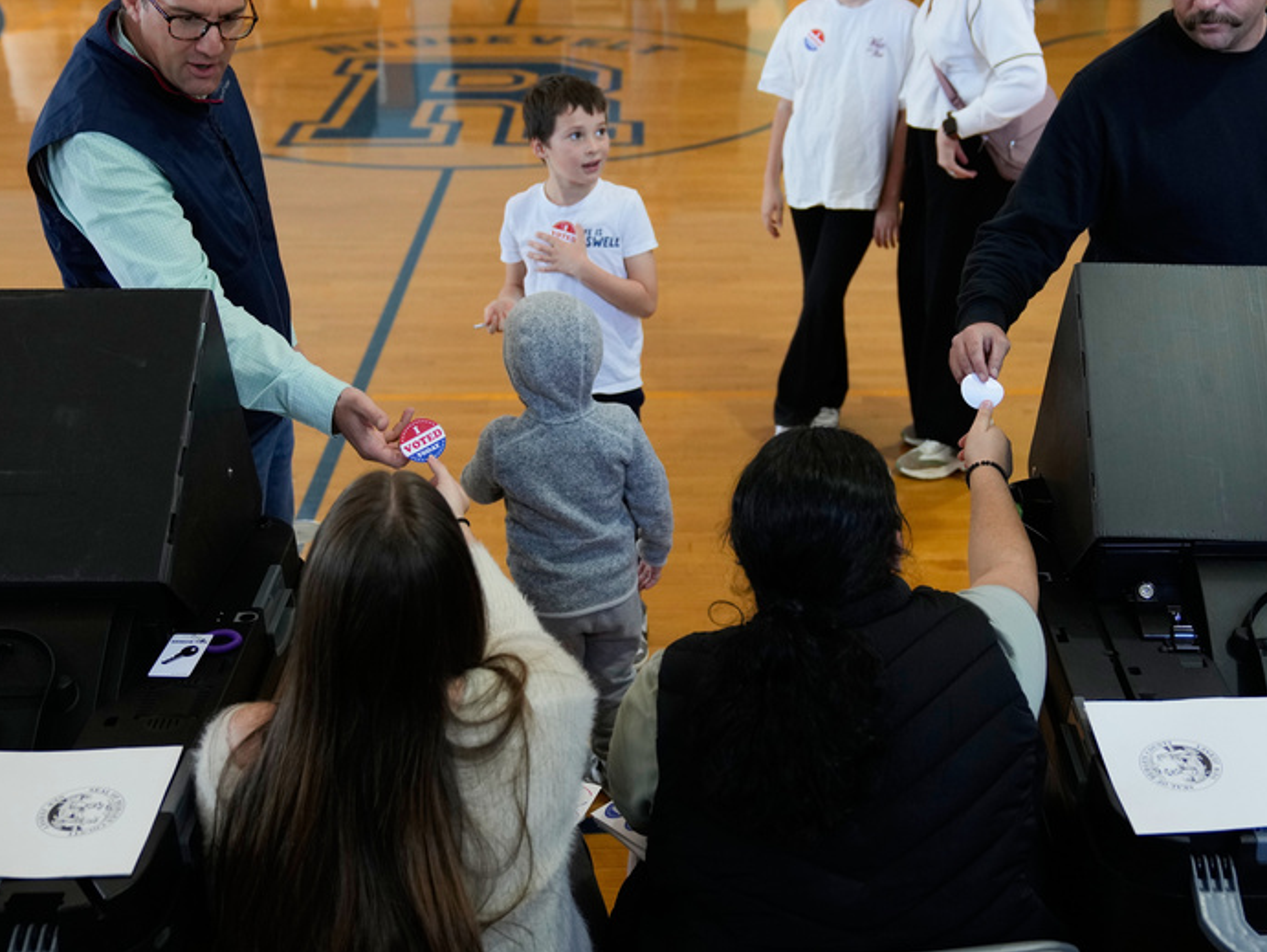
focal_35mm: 47
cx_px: 722
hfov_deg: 40.3
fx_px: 1721
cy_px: 333
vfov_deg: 30.7
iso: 1600
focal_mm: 33
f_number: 2.8
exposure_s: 1/160
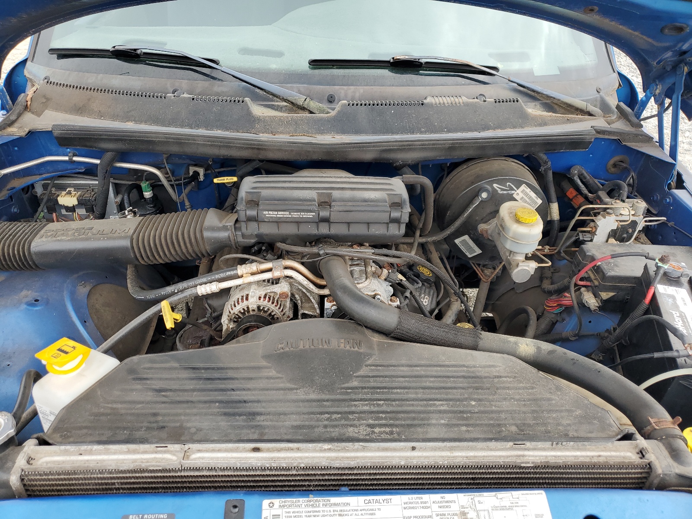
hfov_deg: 67.3
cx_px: 346
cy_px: 260
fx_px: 520
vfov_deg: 53.1
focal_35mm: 26
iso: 50
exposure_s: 1/385
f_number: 1.5
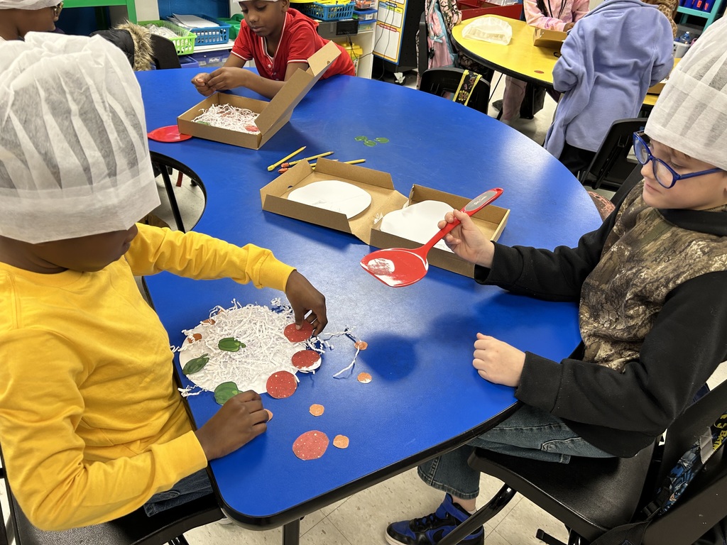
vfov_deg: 53.1
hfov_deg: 67.3
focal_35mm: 26
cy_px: 272
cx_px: 364
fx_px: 546
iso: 80
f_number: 1.5
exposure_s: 1/60
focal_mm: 5.7
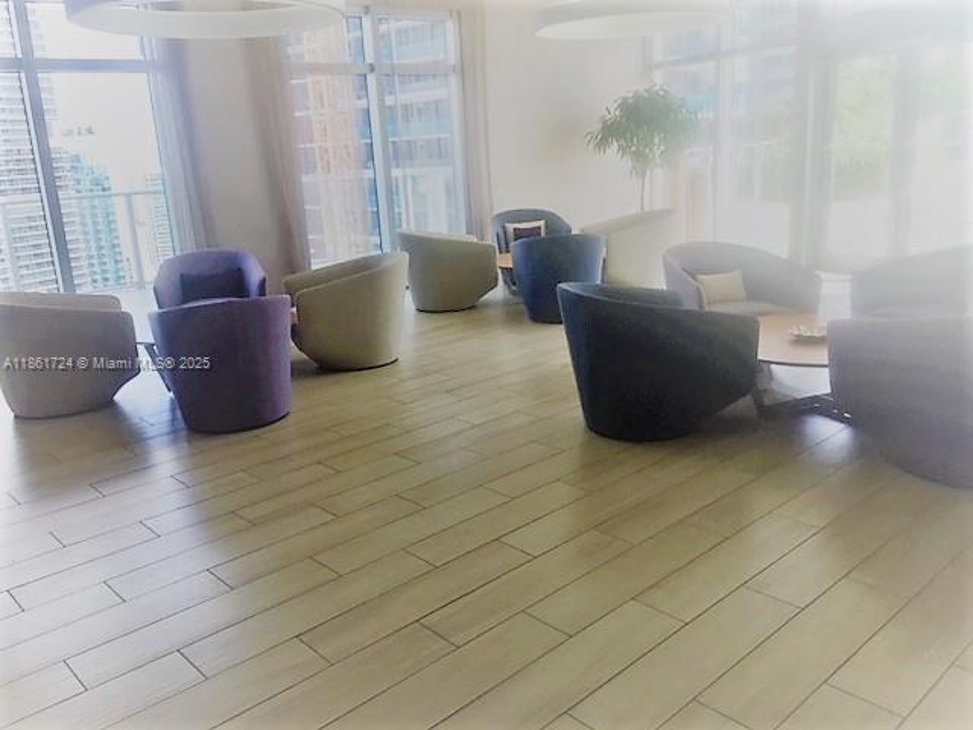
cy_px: 365
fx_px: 815
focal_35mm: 29
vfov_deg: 48.2
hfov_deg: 61.7
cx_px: 486
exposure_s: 1/159
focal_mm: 4.15
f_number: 2.2
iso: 32
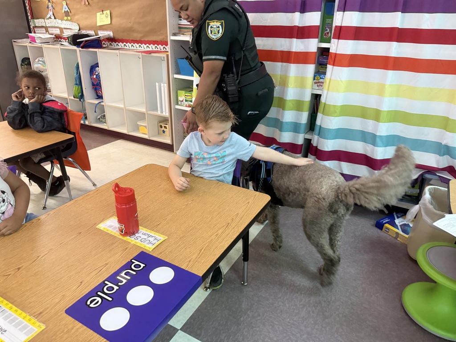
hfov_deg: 71.6
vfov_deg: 56.8
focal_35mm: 24
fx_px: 316
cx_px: 228
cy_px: 171
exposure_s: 1/60
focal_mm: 6.76
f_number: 1.78
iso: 400
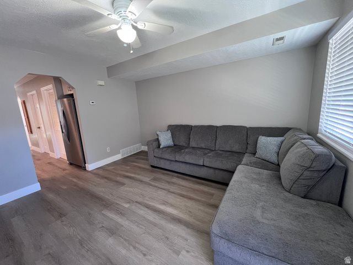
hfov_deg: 106.2
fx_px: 133
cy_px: 132
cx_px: 176
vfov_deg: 89.9
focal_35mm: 13
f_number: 1.8
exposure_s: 1/60
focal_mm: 1.57
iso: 320
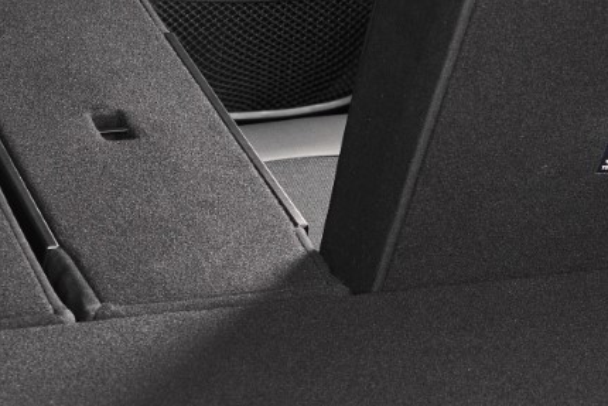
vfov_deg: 8.7
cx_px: 419
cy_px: 150
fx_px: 2669
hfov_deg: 13.0
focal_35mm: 158
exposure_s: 1/160
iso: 200
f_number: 5.6
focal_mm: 42
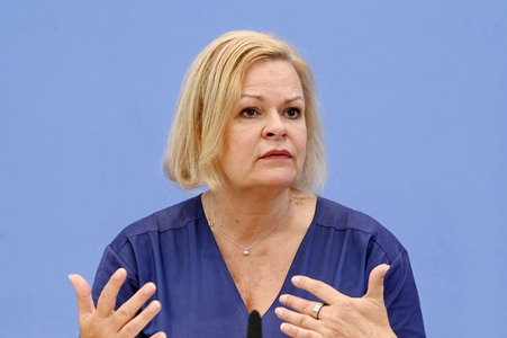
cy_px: 169
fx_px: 1717
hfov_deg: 16.8
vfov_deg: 11.2
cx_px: 254
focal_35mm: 122
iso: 4000
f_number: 7.1
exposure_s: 1/400
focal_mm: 122
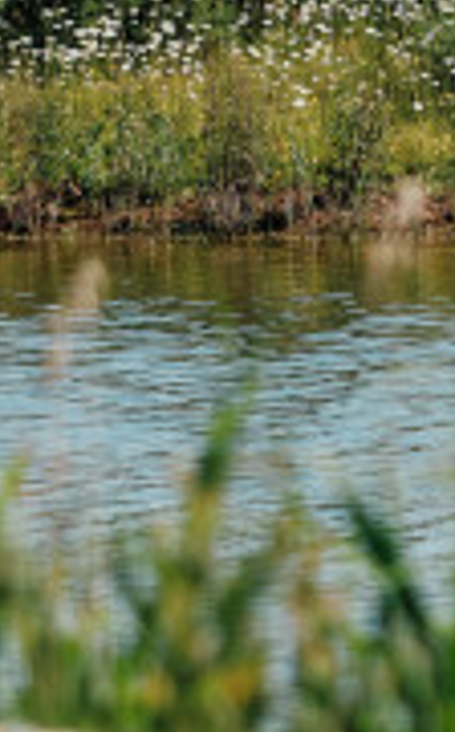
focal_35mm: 823
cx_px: 1978
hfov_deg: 1.6
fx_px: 16381
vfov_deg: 2.6
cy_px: 92
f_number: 2.5
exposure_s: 1/5000
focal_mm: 90
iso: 320
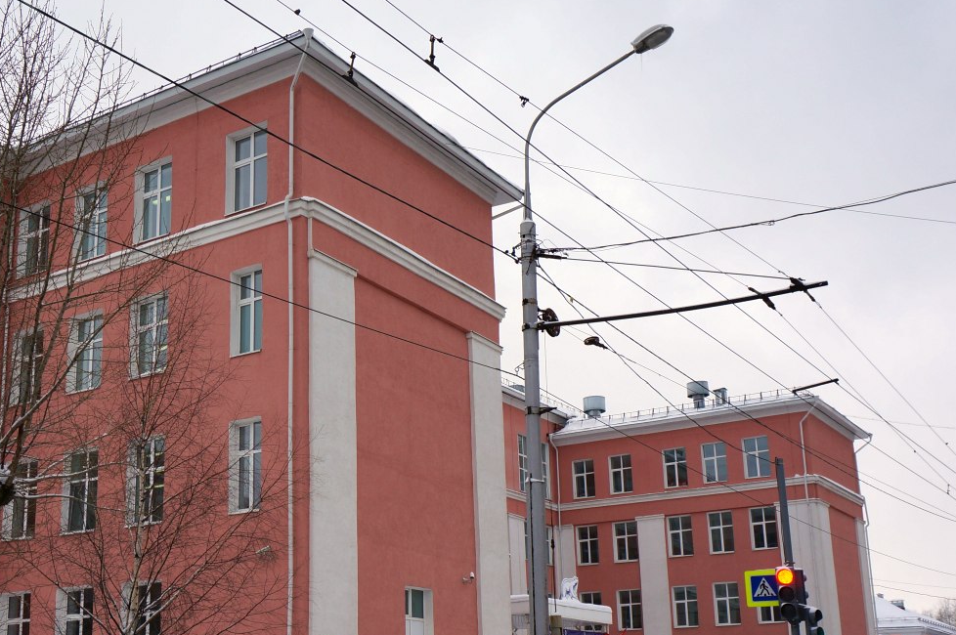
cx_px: 296
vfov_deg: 29.0
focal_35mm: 46
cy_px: 418
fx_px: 1220
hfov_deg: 42.0
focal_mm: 20
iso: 100
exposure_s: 1/80
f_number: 8
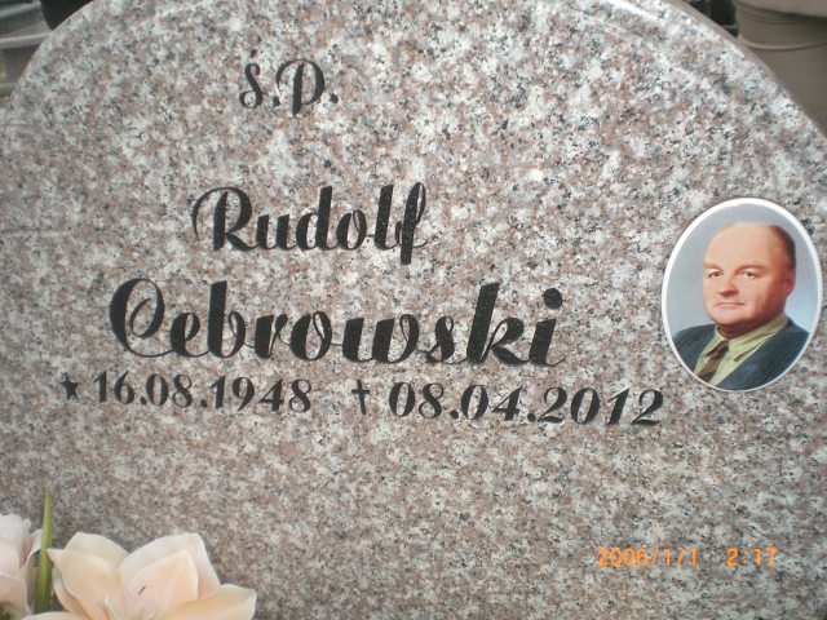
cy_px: 310
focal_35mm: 38
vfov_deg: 37.7
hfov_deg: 49.0
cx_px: 414
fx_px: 908
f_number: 3.1
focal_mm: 6.3
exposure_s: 1/80
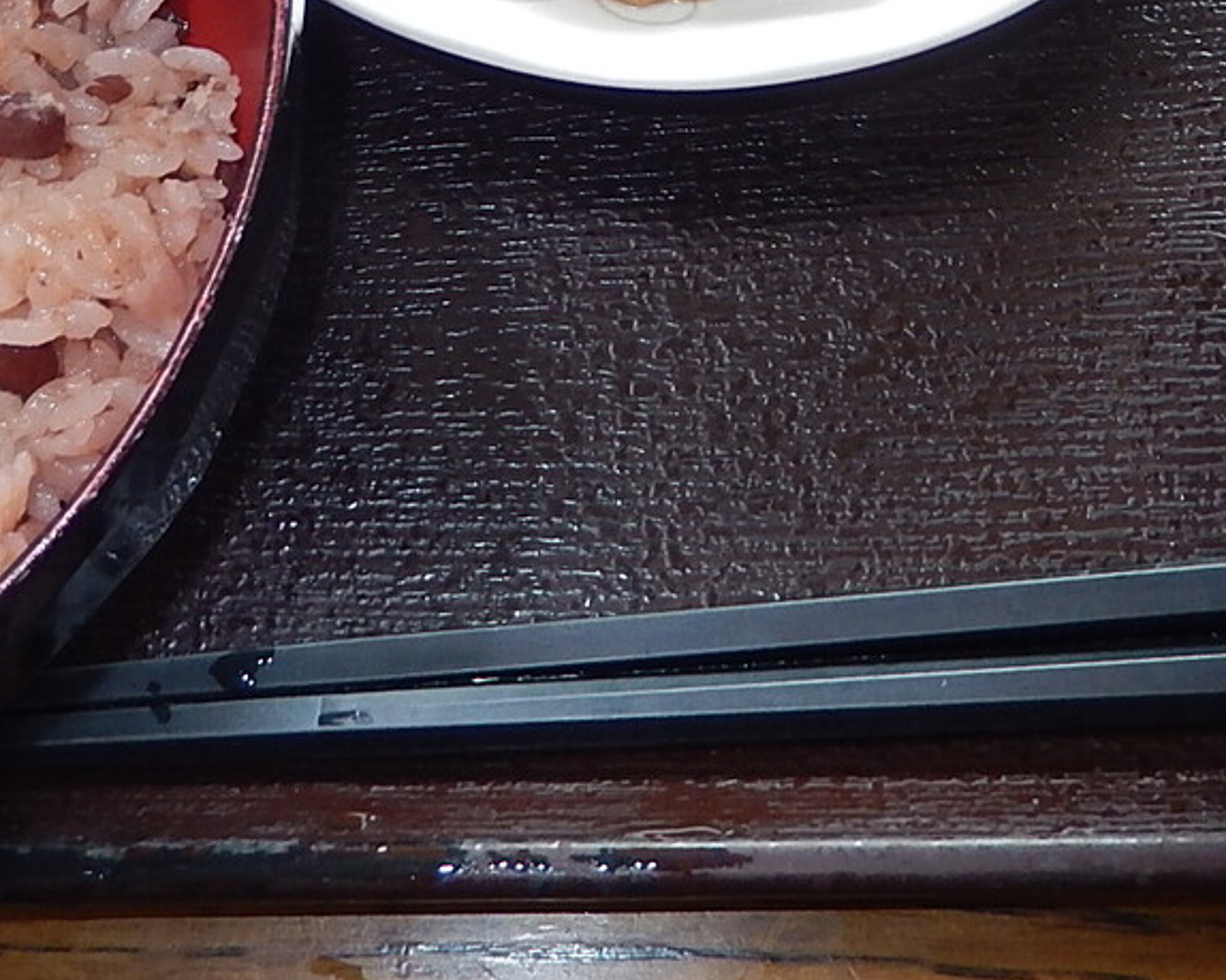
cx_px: 528
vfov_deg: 20.5
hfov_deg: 27.9
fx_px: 2467
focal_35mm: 68
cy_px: -293
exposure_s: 1/30
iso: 140
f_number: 3.4
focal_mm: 4.5
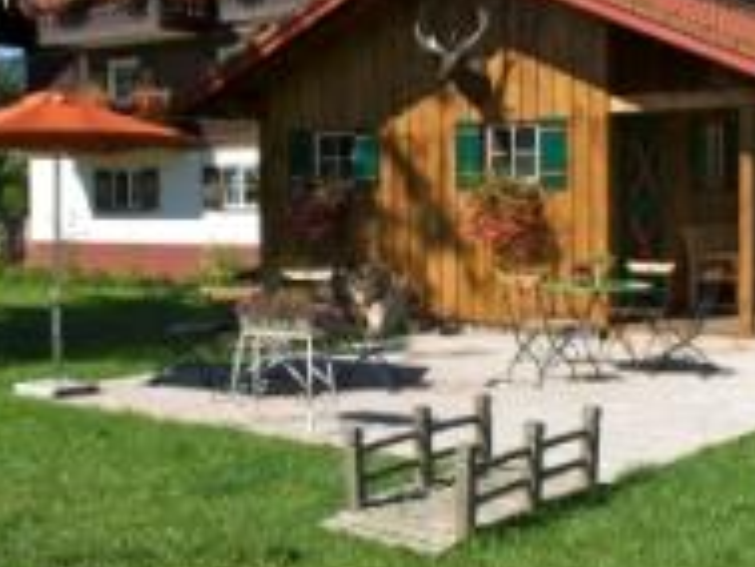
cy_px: 260
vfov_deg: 25.2
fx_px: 1269
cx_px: 292
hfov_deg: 33.0
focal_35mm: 58
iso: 100
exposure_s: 1/200
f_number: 7.1
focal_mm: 17
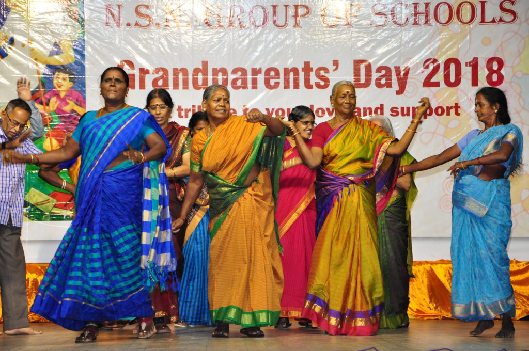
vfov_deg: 11.4
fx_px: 1761
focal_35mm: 120
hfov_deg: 17.1
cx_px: 264
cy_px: 176
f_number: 5.6
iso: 1250
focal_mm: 80
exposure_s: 1/125
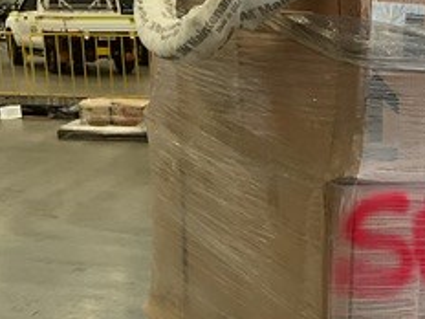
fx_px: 982
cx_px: 377
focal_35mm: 80
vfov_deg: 17.8
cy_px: 352
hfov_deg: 23.8
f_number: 1.8
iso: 64
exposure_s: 1/120
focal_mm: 3
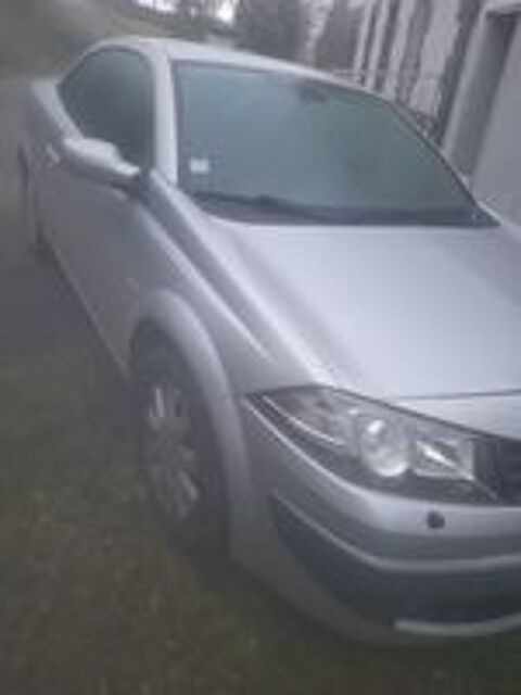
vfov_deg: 69.4
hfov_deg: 54.9
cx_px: 260
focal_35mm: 25
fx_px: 502
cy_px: 348
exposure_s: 1/50
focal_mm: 4.6
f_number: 2
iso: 250
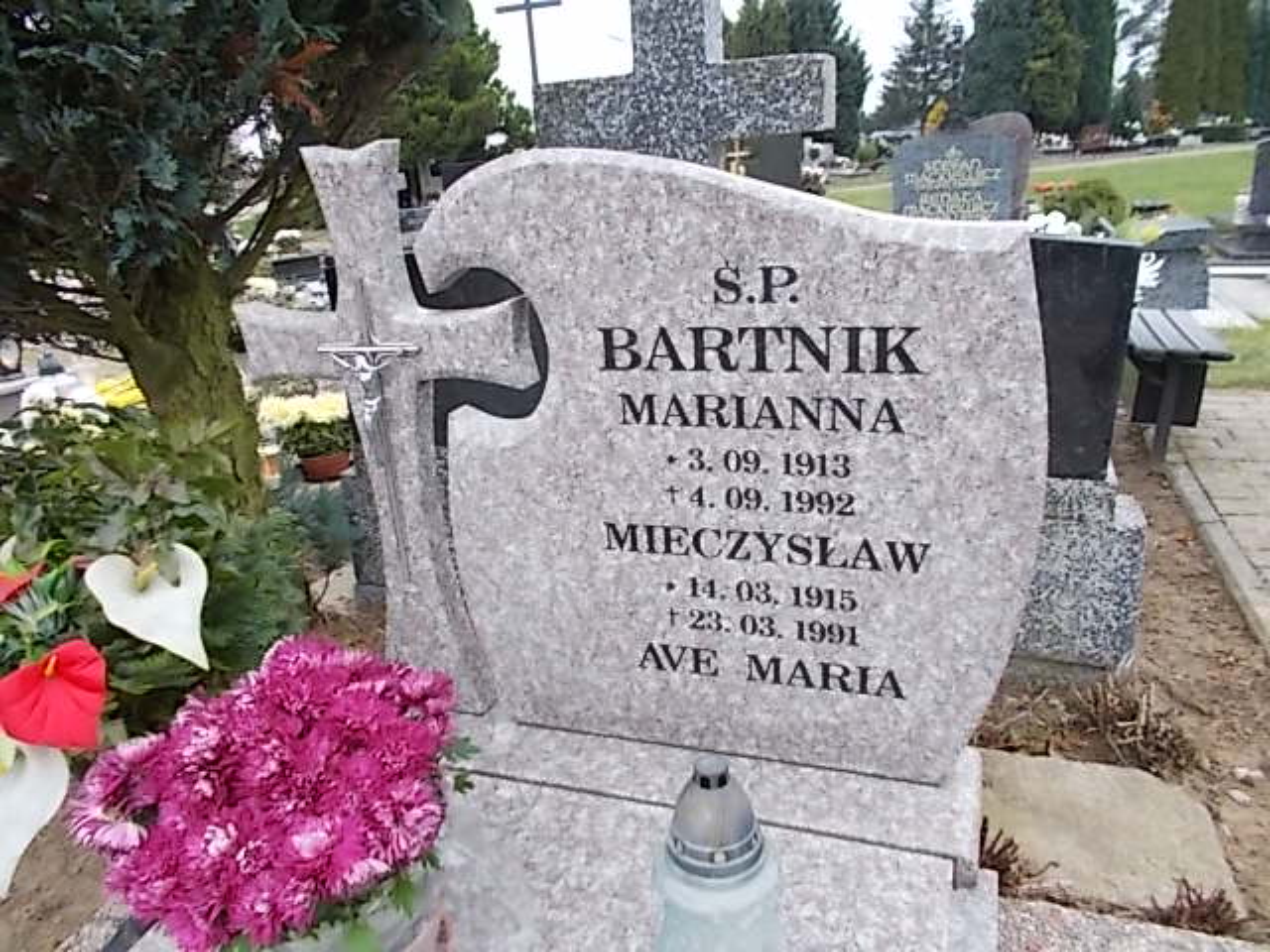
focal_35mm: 26
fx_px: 954
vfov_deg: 53.1
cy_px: 476
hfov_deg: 67.3
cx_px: 635
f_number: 3.2
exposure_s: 1/25
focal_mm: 4.6
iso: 140
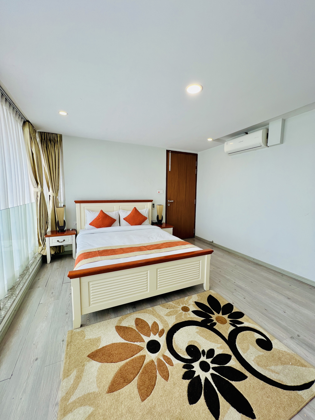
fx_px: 158
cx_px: 158
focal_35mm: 13
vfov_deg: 106.2
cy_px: 210
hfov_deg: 89.9
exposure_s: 1/100
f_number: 1.8
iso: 50
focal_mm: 1.57
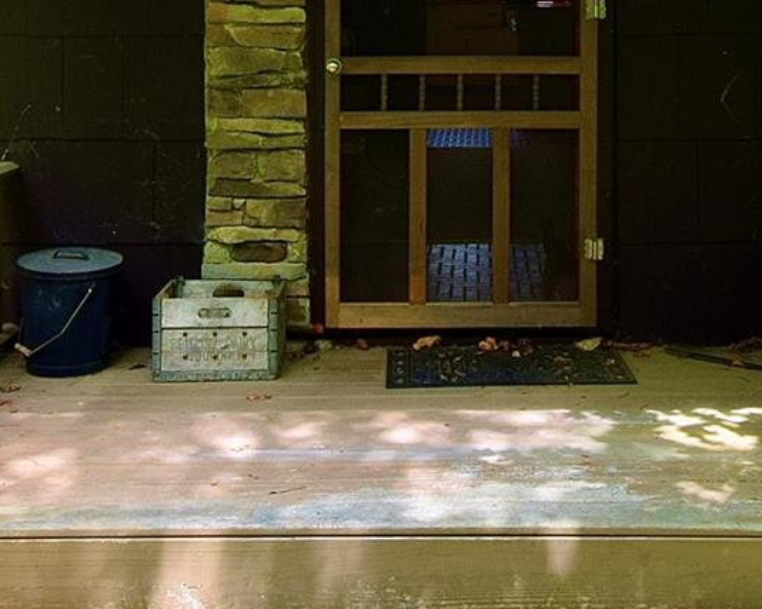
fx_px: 1218
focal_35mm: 54
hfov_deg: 34.7
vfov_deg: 26.3
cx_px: 451
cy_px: -32
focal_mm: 10
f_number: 20
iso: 320
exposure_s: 1/10
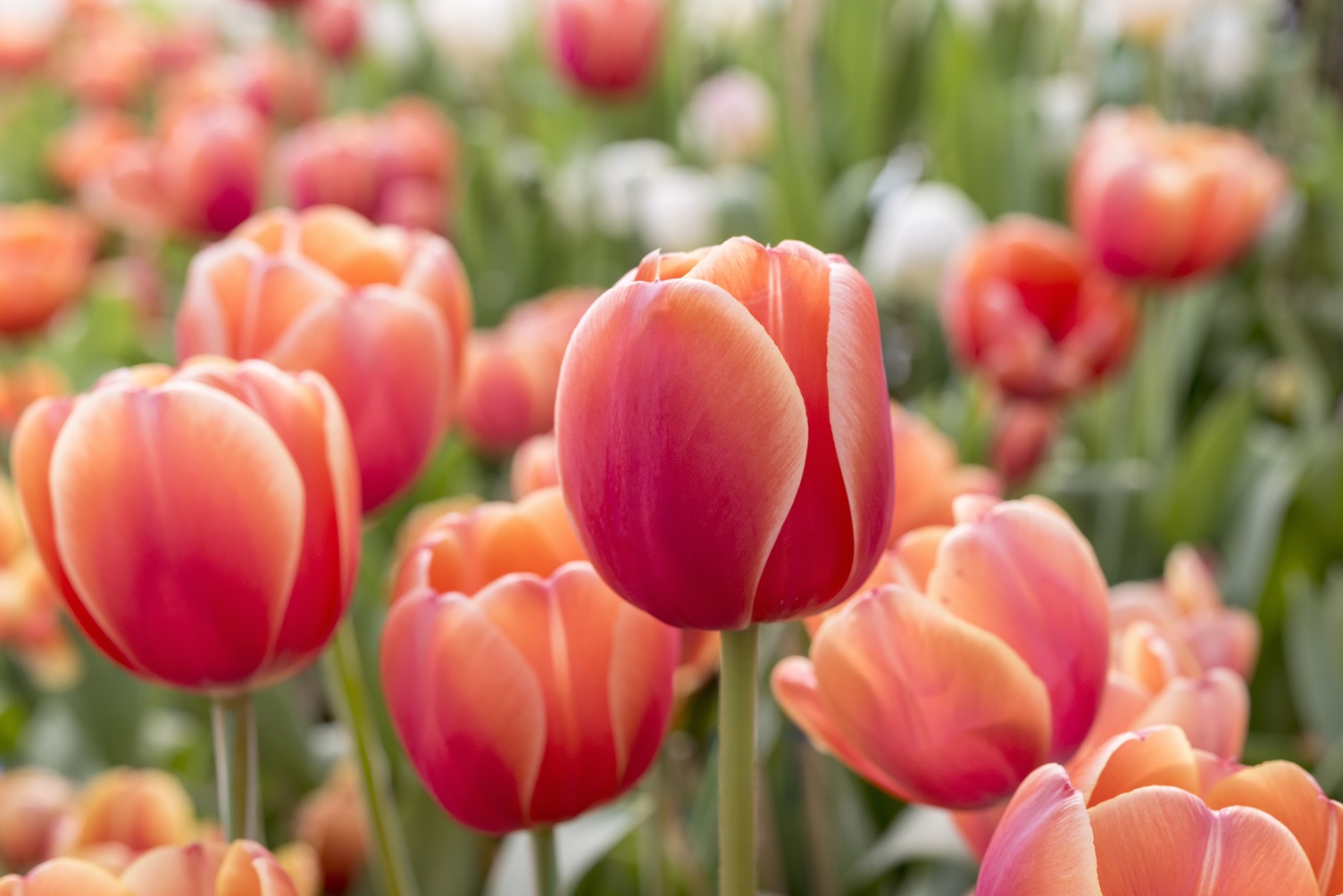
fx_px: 2239
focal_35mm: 60
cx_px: 672
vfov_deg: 22.6
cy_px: 448
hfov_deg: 33.4
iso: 320
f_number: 8
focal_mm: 60
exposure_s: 1/125
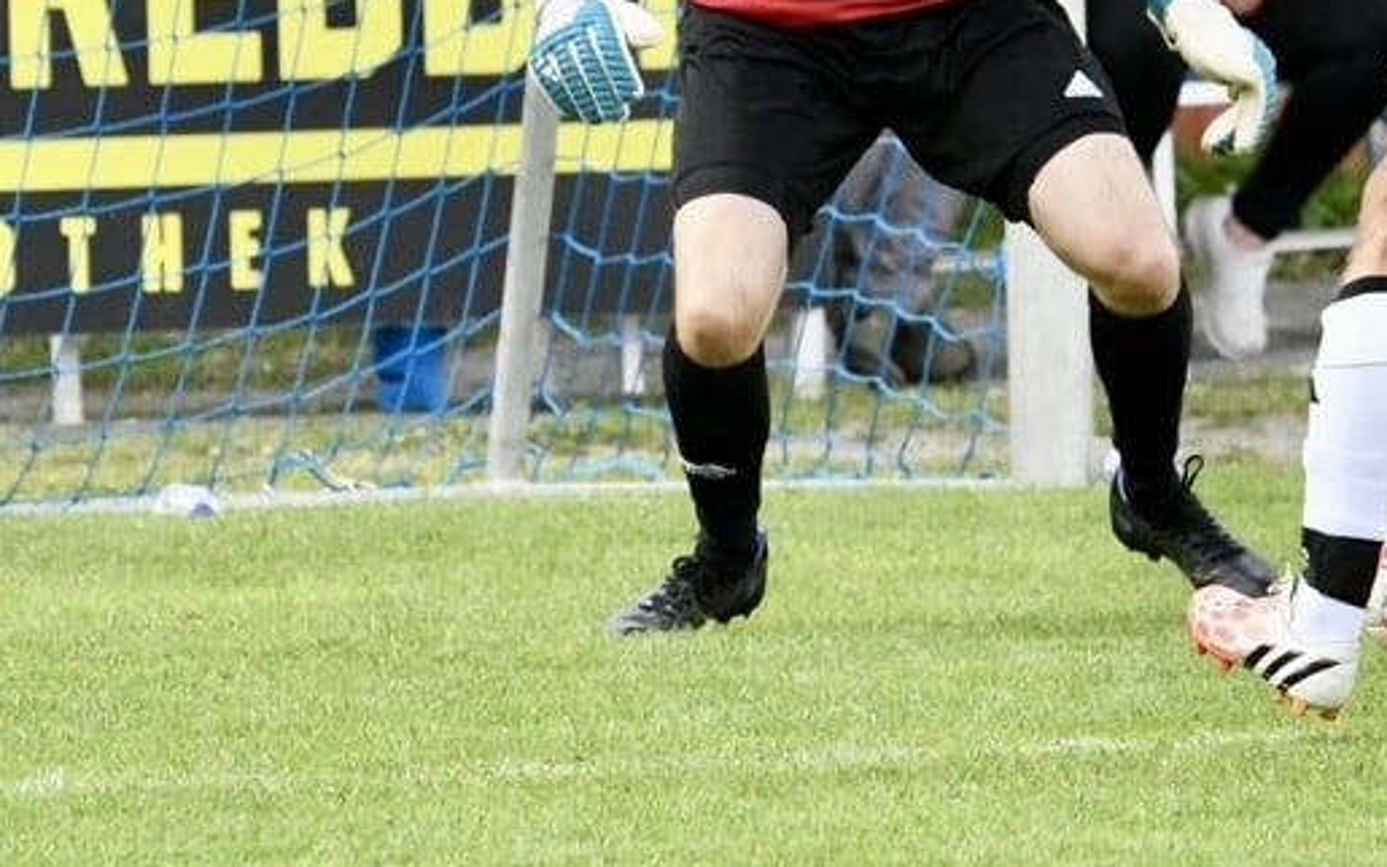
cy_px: -179
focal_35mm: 887
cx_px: 1632
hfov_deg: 2.4
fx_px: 33532
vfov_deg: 1.5
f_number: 10
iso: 5000
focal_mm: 350
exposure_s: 1/1600
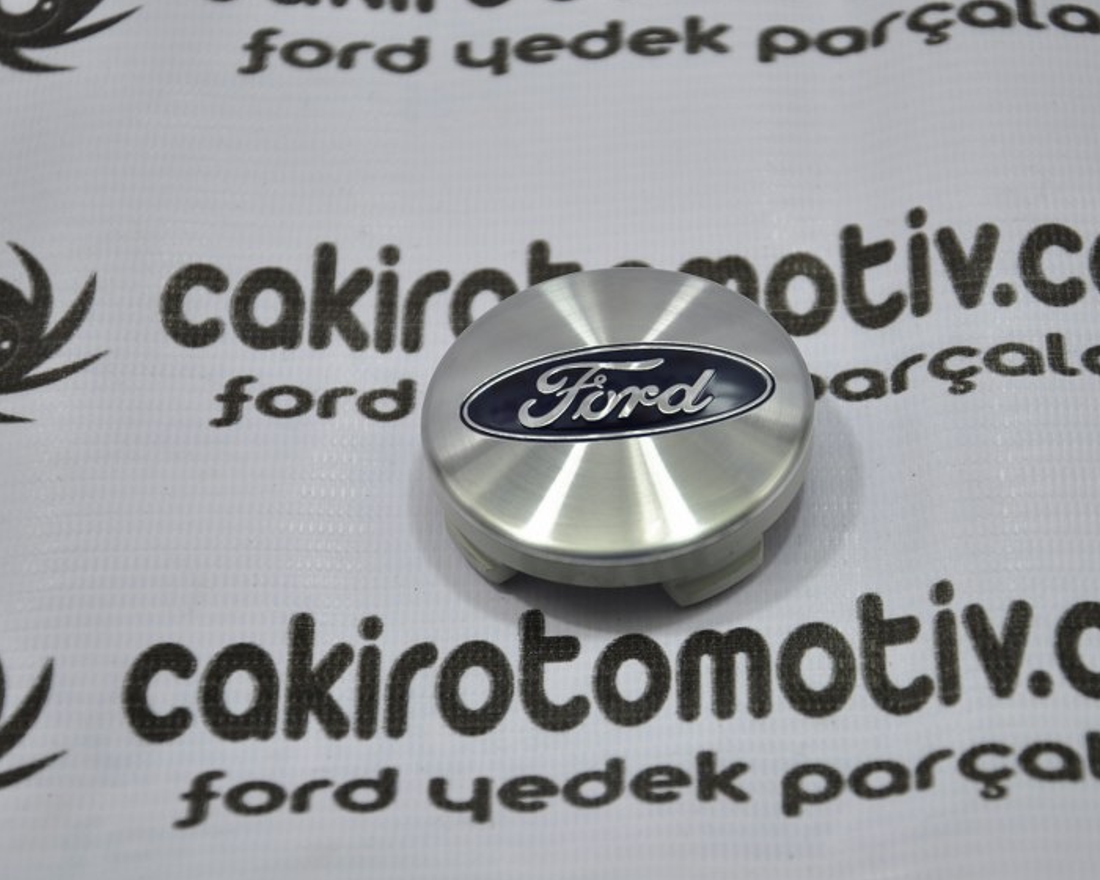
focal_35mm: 136
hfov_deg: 14.2
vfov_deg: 11.4
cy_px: 438
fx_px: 4415
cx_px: 629
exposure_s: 1/40
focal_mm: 75
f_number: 5.3
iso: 200
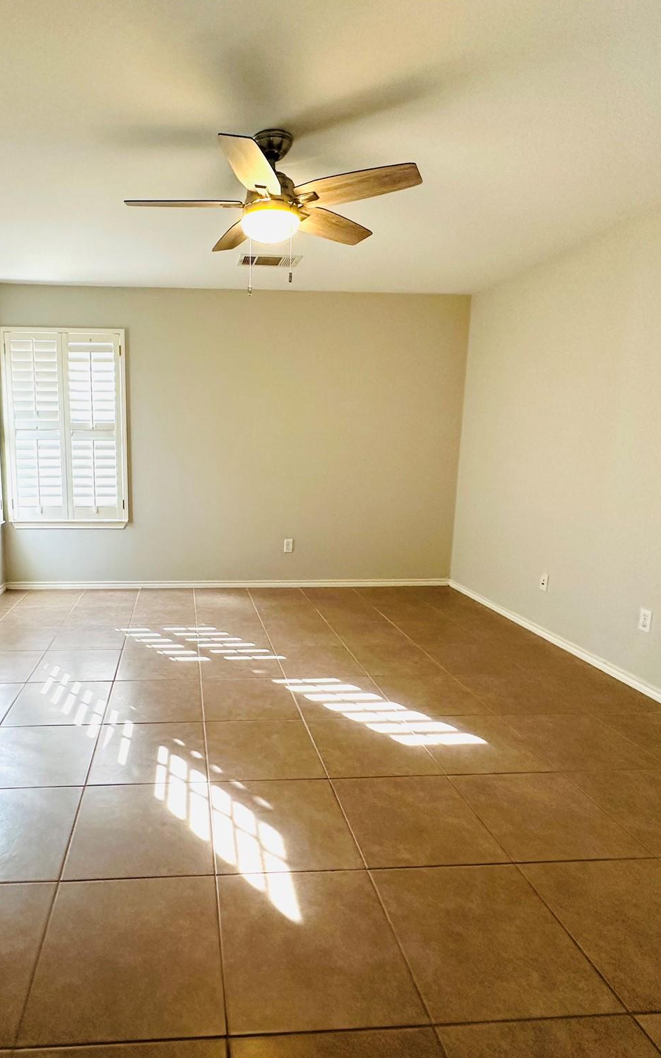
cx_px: 216
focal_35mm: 20
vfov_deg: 85.1
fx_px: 576
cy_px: 529
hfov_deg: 58.2
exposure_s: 1/120
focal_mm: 2.22
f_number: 2.2
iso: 250
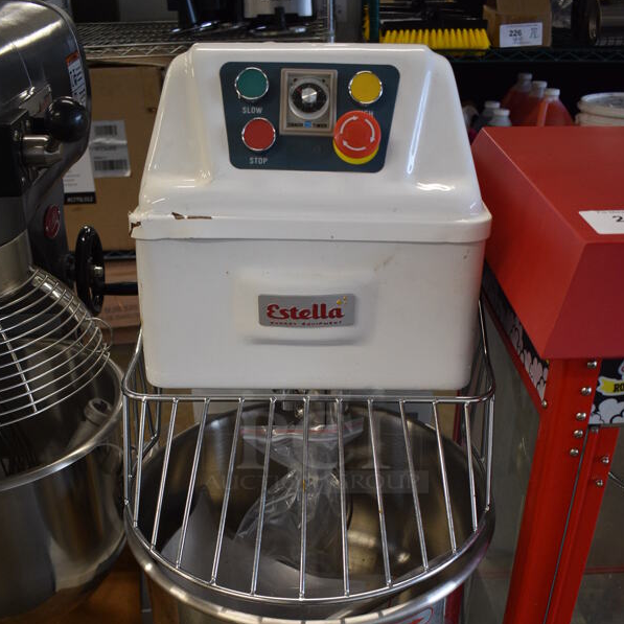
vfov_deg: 42.0
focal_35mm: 39
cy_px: 438
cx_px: 313
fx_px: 795
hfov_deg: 42.8
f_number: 3.5
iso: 1000
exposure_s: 1/125
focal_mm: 20
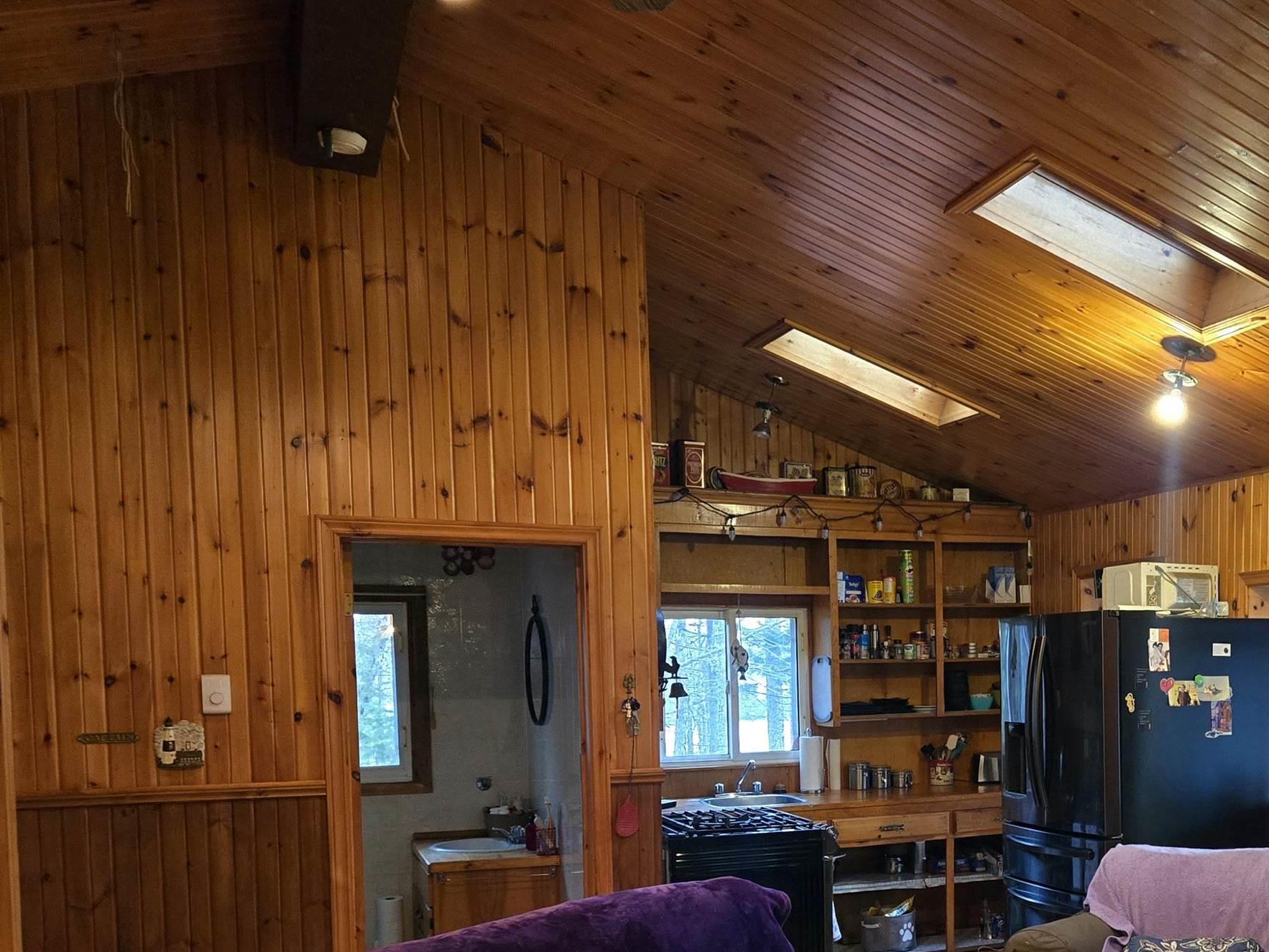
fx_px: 1467
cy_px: 745
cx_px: 1074
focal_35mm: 40
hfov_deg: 43.8
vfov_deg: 35.0
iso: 800
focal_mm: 5.4
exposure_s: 1/60.2
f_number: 1.8
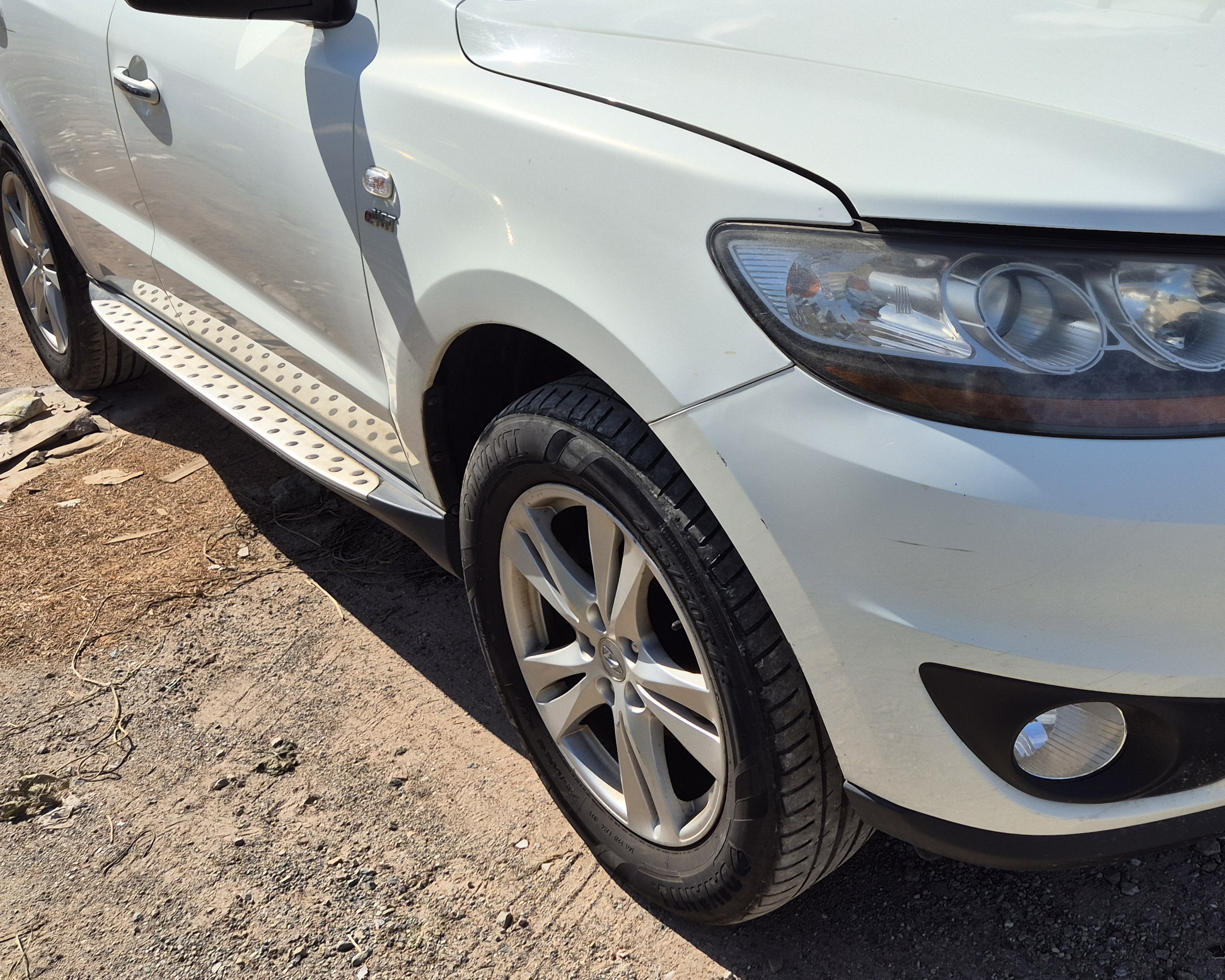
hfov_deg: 45.2
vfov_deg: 36.9
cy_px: 310
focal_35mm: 40
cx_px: 805
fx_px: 1450
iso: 25
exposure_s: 1/2528
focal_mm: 5.4
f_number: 1.8
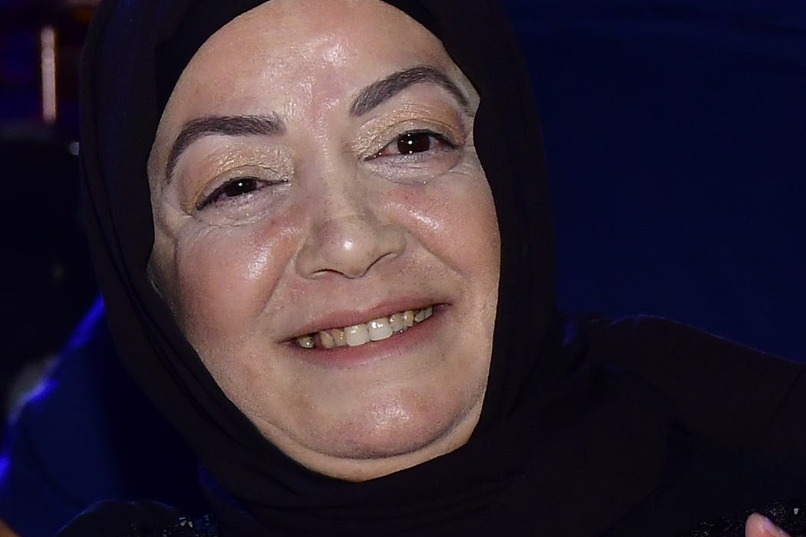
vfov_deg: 4.4
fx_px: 6962
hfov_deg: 6.6
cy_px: 232
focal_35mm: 311
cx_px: 42
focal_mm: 52
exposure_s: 1/80
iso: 1250
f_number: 8
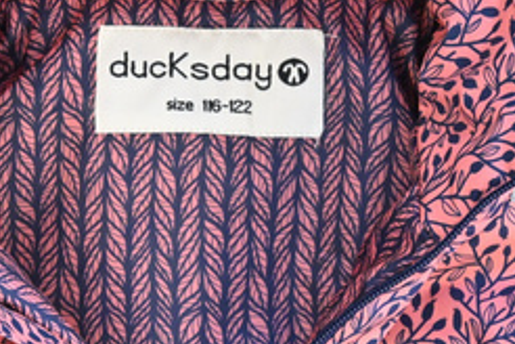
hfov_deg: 15.0
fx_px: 1960
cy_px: 122
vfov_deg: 10.0
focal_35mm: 137
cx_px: 197
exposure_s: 1/80
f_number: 6.3
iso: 3200
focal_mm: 50
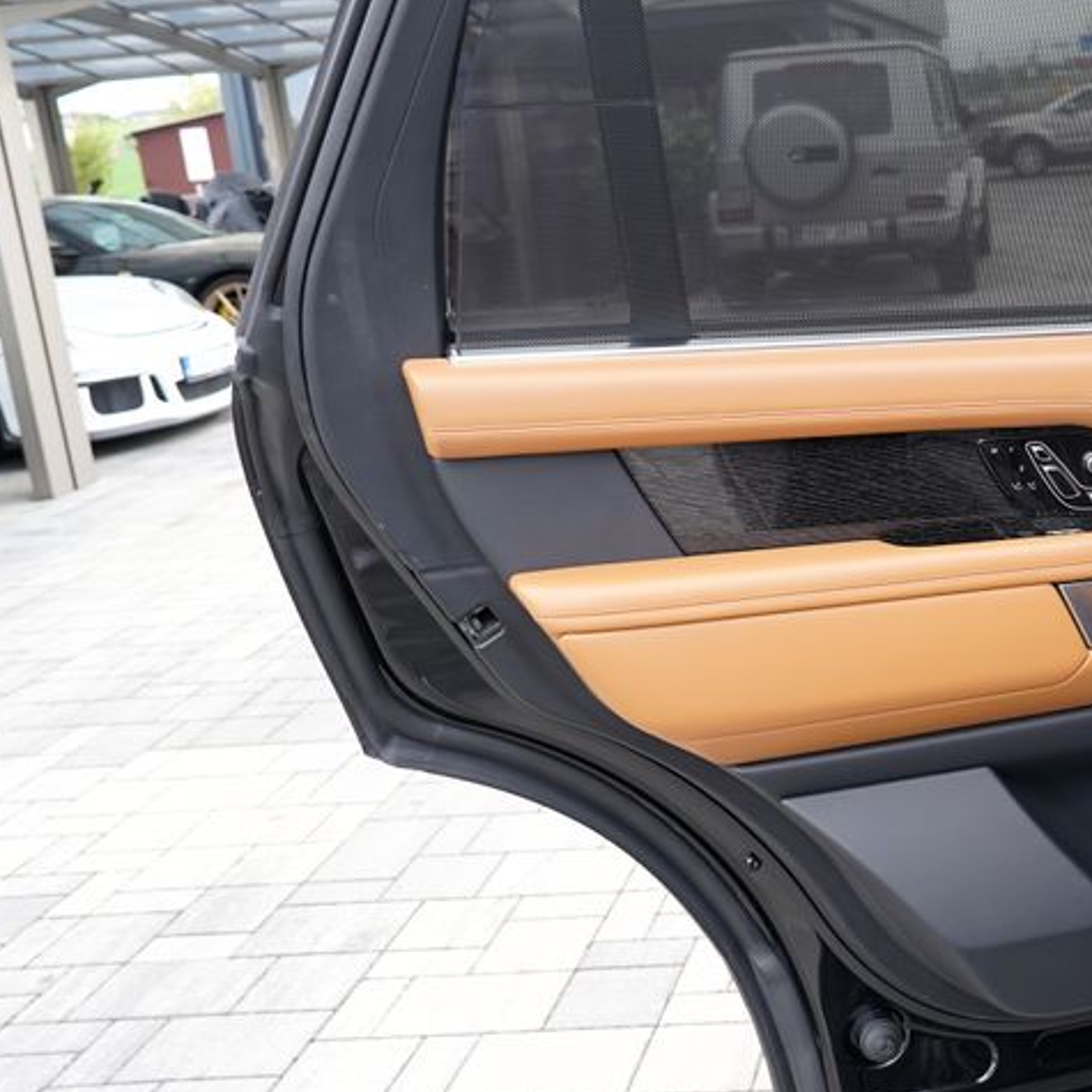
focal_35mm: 44
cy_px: 454
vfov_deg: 38.2
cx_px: 1108
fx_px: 1570
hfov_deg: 34.6
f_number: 4
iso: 250
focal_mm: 24
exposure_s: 1/160
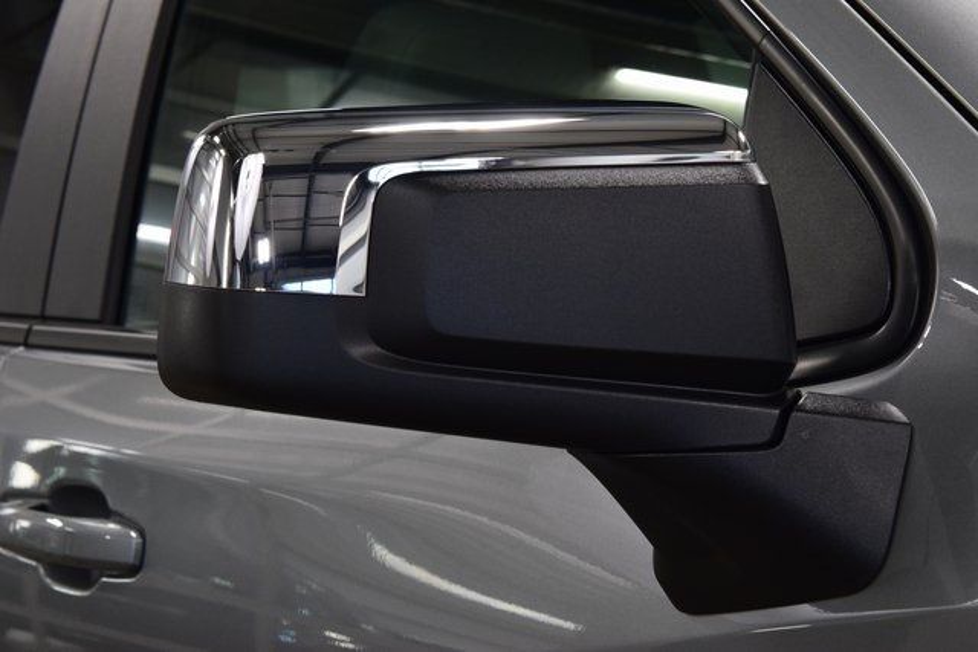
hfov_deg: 27.0
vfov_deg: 18.2
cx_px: 489
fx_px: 2038
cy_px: 326
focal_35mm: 75
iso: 1600
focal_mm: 50
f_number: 8
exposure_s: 1/60
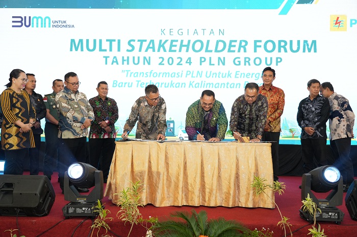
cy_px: 118
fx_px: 387
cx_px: 178
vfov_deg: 34.2
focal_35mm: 39
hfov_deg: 49.6
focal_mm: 39
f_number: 4
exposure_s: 1/200
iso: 2500
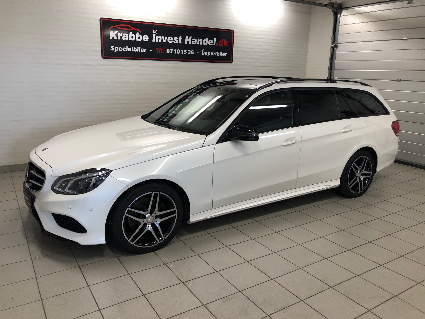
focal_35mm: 28
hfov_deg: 63.4
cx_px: 212
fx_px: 344
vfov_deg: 49.7
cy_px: 160
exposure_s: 1/33
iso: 32
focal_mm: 3.99
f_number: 1.8
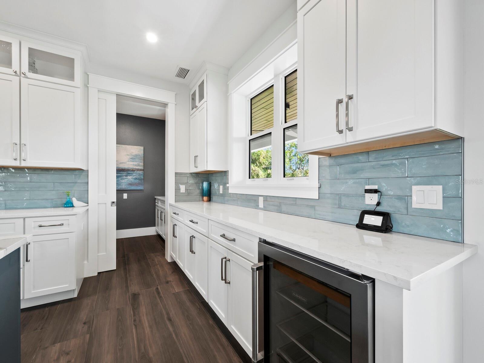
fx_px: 196
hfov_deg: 102.1
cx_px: 242
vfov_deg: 85.7
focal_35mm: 14
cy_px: 182
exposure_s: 1/2
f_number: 11
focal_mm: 7
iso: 400
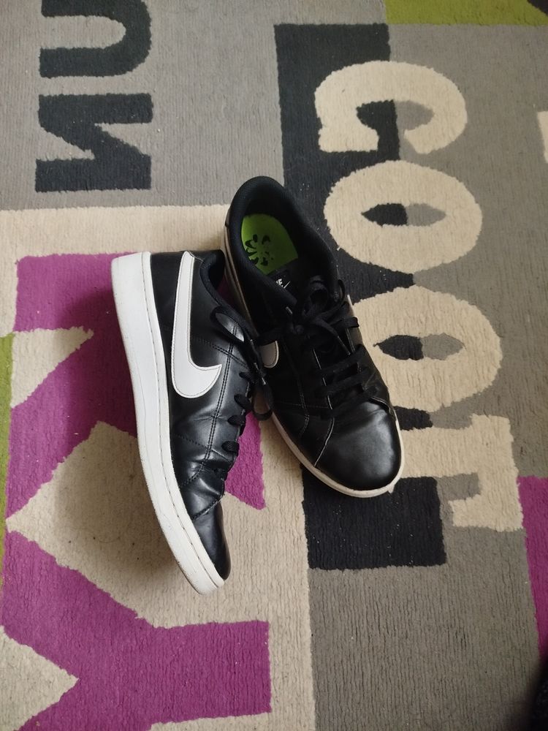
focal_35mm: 24
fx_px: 507
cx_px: 274
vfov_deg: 71.6
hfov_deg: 56.8
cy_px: 366
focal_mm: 5.31
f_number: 1.7
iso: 640
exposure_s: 1/17
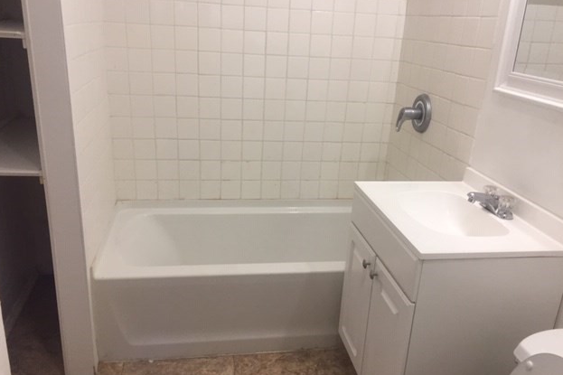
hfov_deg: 60.3
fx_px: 485
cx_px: 281
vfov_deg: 42.3
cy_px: 199
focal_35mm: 31
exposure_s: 1/30
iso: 50
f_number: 2.2
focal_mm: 4.15
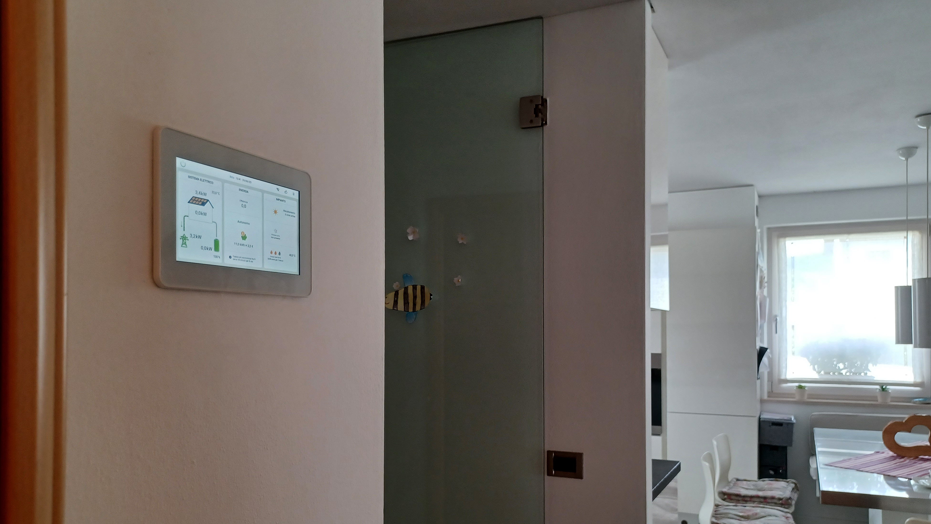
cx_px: 478
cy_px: 320
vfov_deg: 41.3
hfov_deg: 67.9
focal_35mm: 28
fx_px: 691
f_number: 1.8
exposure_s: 1/50
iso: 250
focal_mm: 4.6
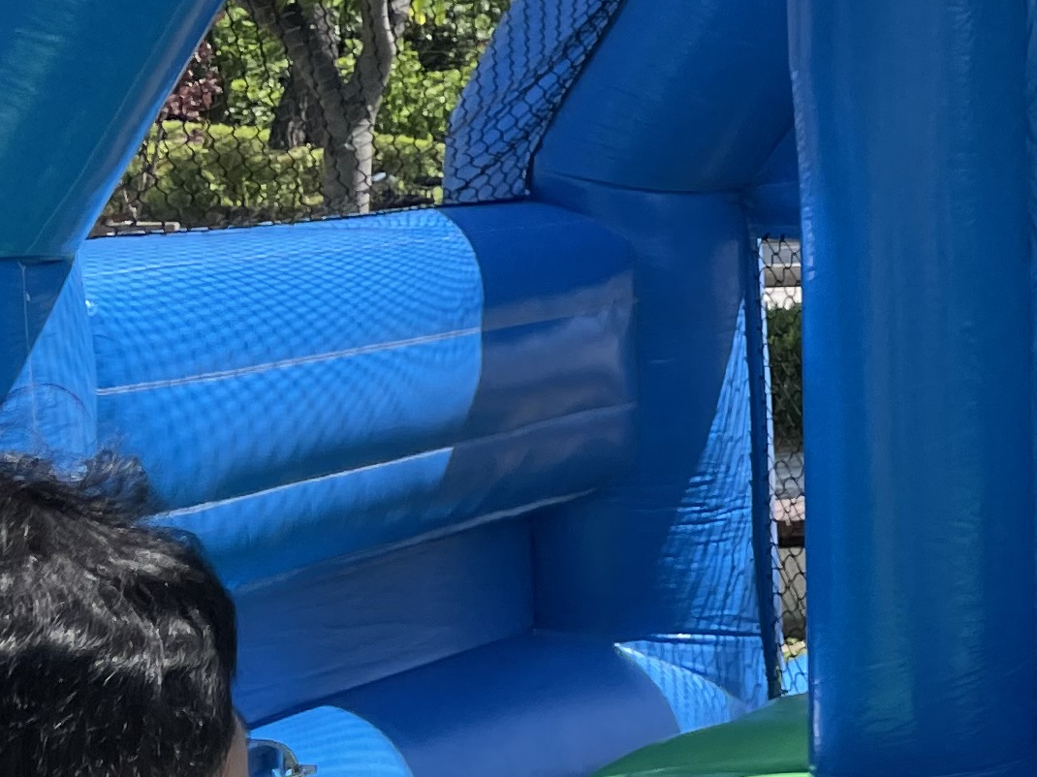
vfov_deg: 15.0
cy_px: 140
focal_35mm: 98
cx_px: 1916
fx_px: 2935
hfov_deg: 16.5
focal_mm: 4.2
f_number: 1.6
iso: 32
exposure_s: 1/1276
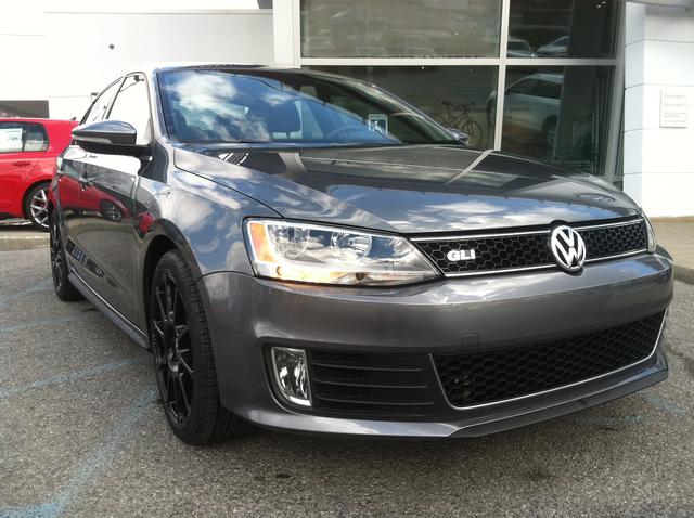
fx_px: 701
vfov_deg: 40.6
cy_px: 259
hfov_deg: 52.7
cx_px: 347
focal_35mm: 35
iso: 80
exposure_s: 1/283
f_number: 2.8
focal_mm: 3.85
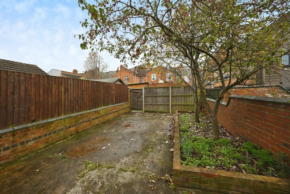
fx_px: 113
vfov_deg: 81.2
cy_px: 97
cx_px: 145
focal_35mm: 14
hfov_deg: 104.2
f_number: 5.6
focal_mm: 14
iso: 100
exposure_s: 1/100
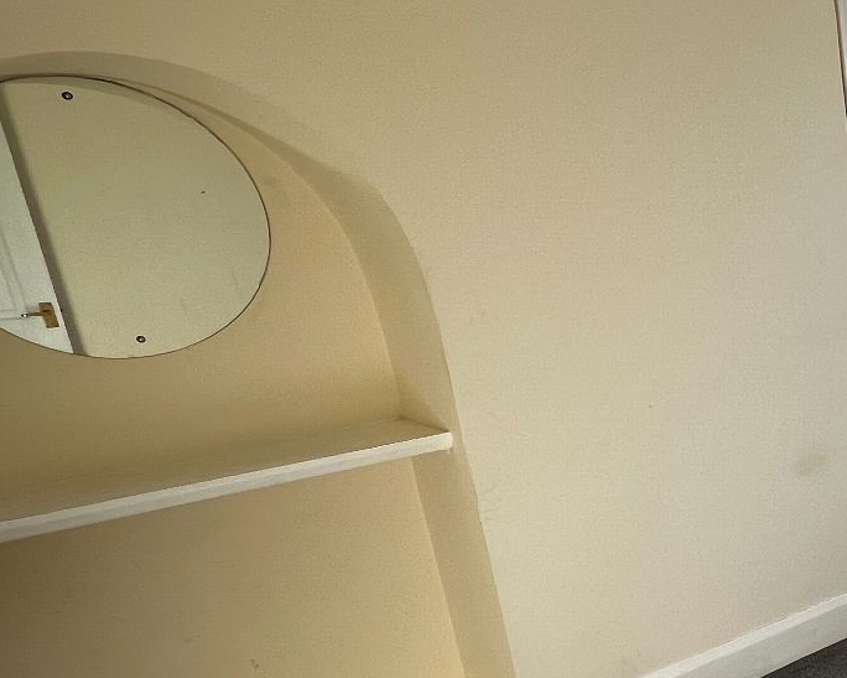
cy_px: 502
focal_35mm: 38
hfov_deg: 36.2
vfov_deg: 38.2
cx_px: 1035
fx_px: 952
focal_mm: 1.57
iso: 32
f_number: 1.8
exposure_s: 1/148
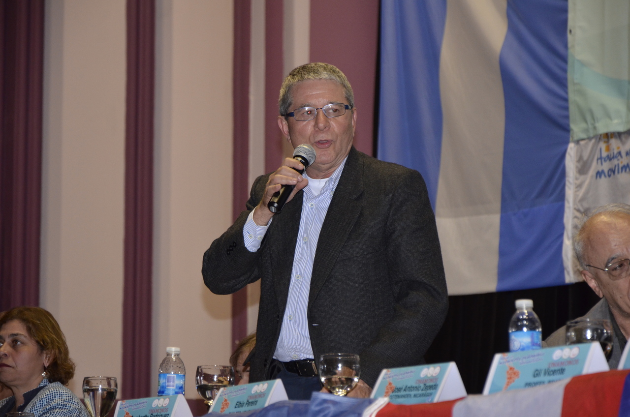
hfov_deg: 13.1
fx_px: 2751
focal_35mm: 158
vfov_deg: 8.7
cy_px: 208
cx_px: 315
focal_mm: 105
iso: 1250
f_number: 5.6
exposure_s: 1/100
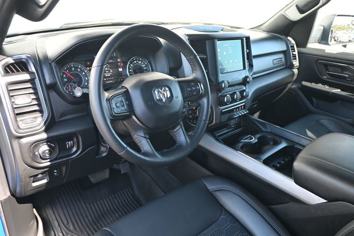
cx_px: 177
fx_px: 265
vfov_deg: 47.9
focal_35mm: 27
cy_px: 118
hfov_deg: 67.4
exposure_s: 1/125
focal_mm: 18
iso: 400
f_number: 3.5
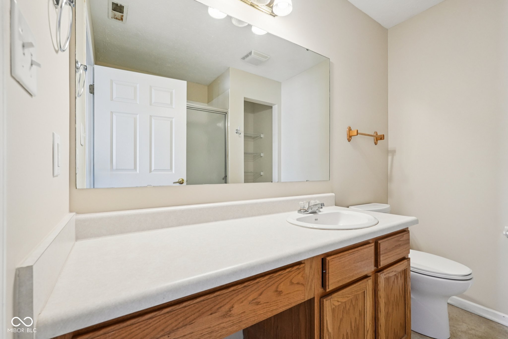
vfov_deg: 73.7
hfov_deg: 96.7
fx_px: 226
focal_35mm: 16
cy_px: 170
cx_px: 254
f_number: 8
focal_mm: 16
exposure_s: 1/30
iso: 1250
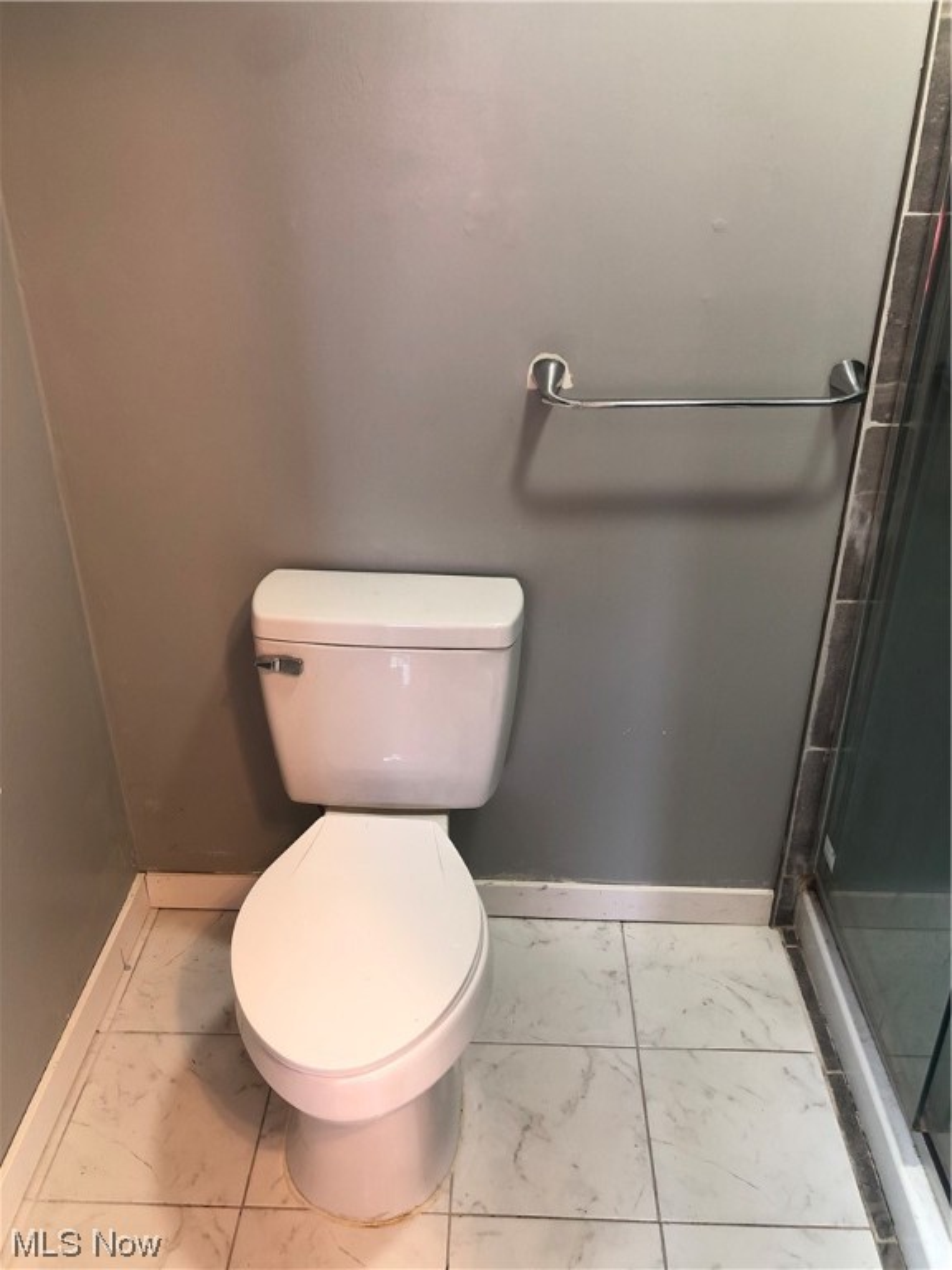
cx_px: 476
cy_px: 635
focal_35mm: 28
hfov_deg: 49.7
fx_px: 1027
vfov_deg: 63.4
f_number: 1.8
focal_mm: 4
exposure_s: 1/24
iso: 32
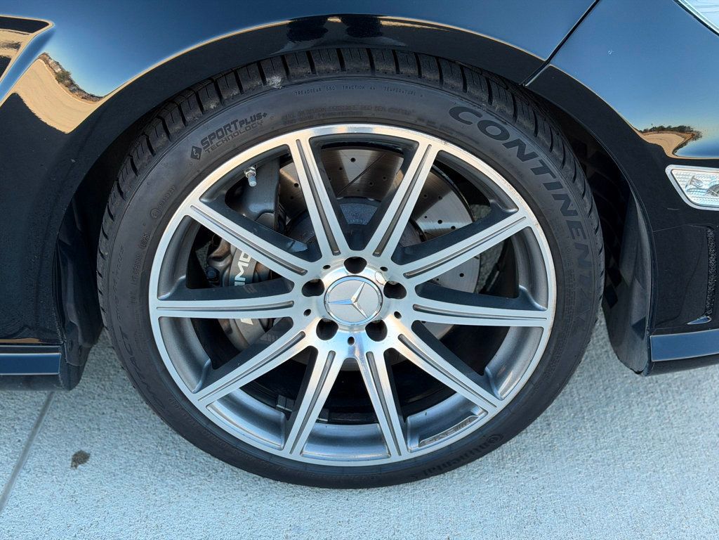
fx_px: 997
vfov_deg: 30.3
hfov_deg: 39.7
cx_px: 360
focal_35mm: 48
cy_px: 270
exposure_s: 1/578
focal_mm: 6.76
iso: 80
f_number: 1.78
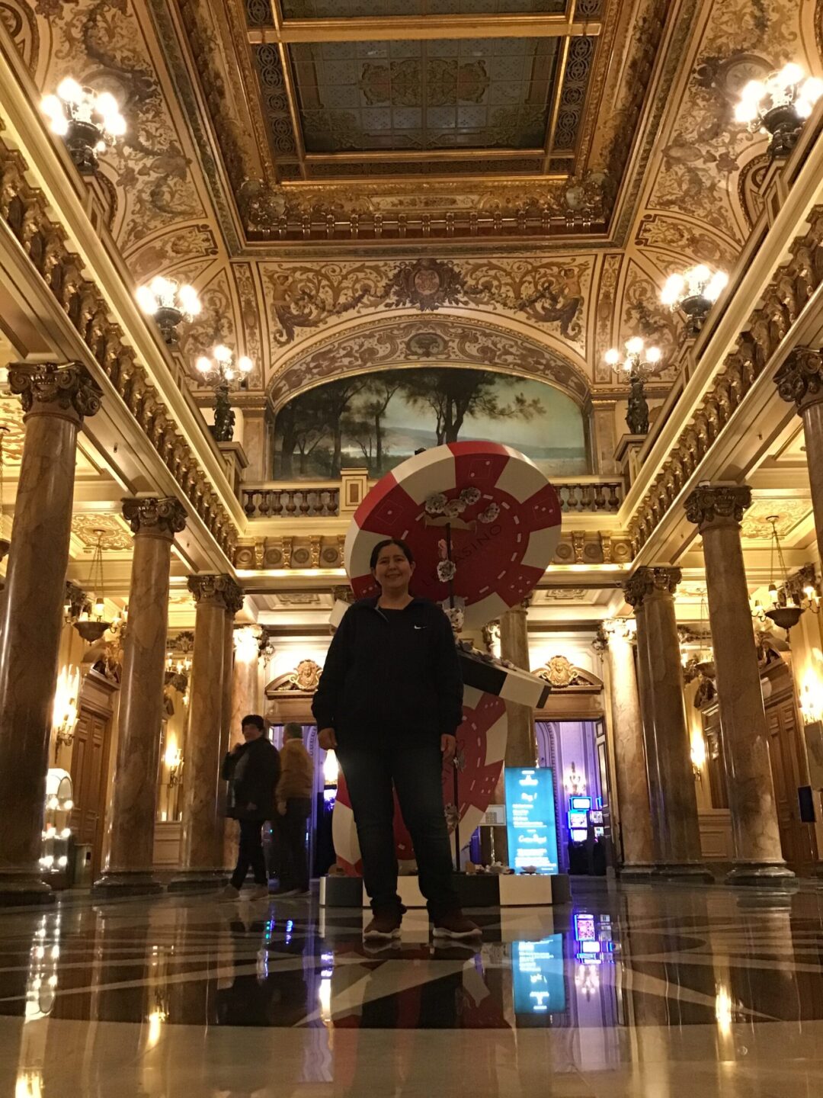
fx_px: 983
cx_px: 412
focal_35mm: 31
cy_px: 549
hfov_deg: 45.4
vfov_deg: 58.4
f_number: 2.4
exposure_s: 1/17
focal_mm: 3.3
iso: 400
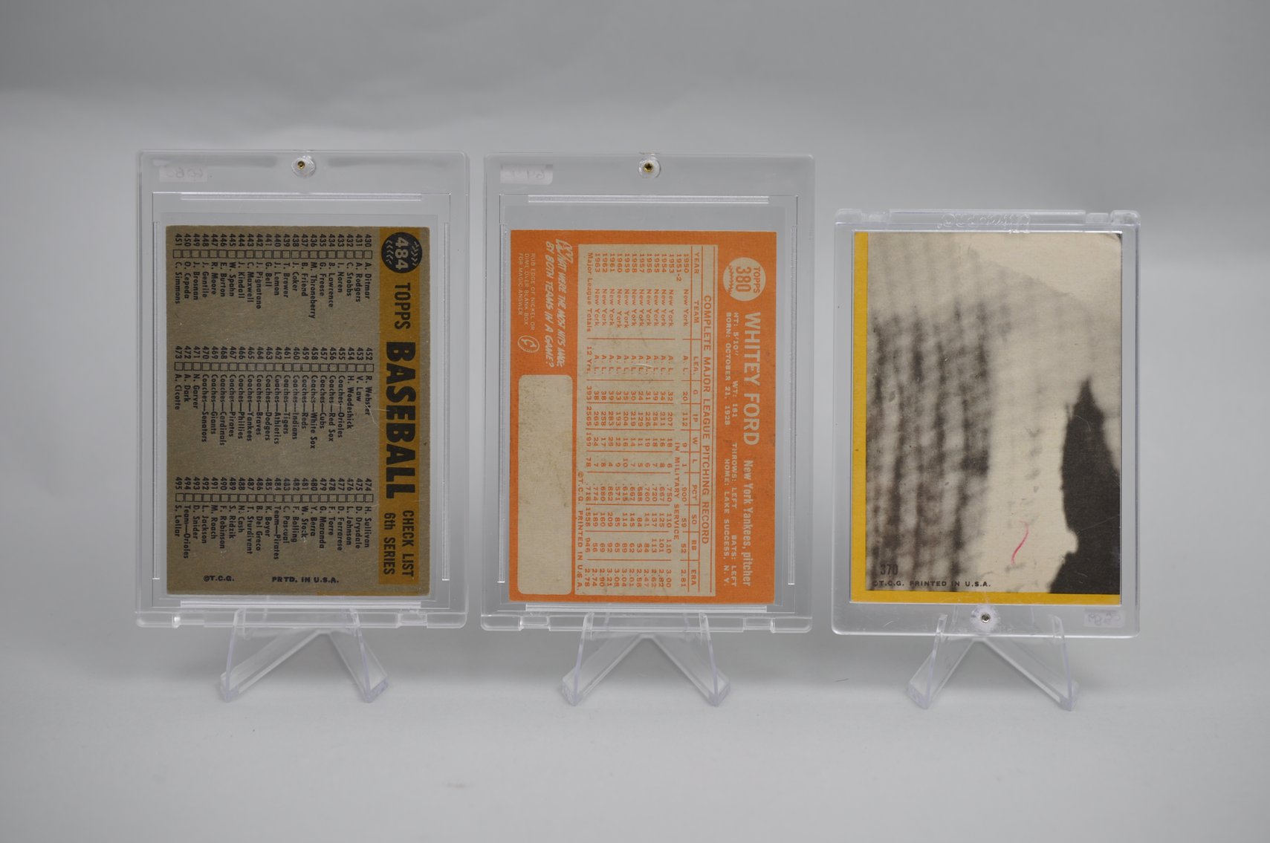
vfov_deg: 22.6
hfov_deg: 33.4
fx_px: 2114
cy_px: 422
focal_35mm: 60
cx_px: 635
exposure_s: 1/80
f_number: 4.5
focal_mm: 40
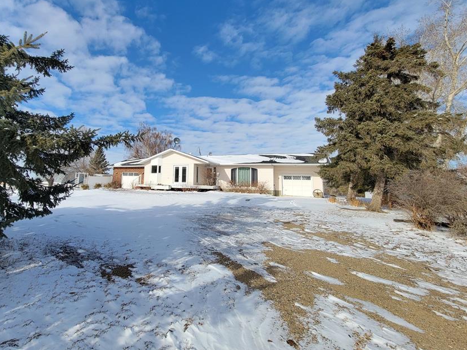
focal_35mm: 16
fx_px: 216
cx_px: 185
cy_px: 150
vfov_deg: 77.7
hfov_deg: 93.2
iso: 50
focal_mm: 2.2
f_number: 2.2
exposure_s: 1/1844
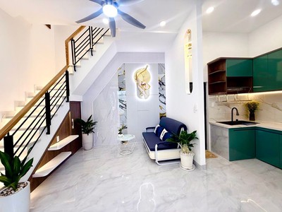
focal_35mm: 14
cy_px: 106
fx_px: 114
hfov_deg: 102.1
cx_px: 141
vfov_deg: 85.7
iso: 64
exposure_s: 1/100
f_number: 2.2
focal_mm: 2.22
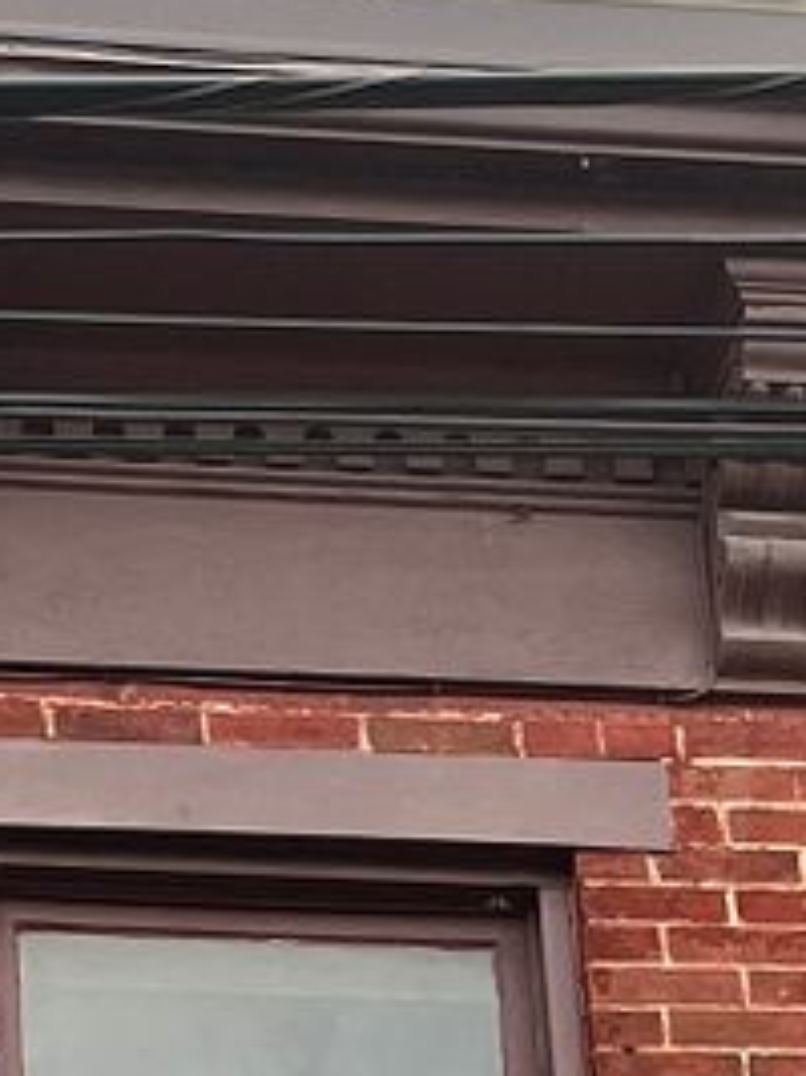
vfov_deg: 10.1
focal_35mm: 187
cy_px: 1822
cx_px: -153
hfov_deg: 7.9
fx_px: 5810
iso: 50
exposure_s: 1/283
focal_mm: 5.1
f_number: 1.6
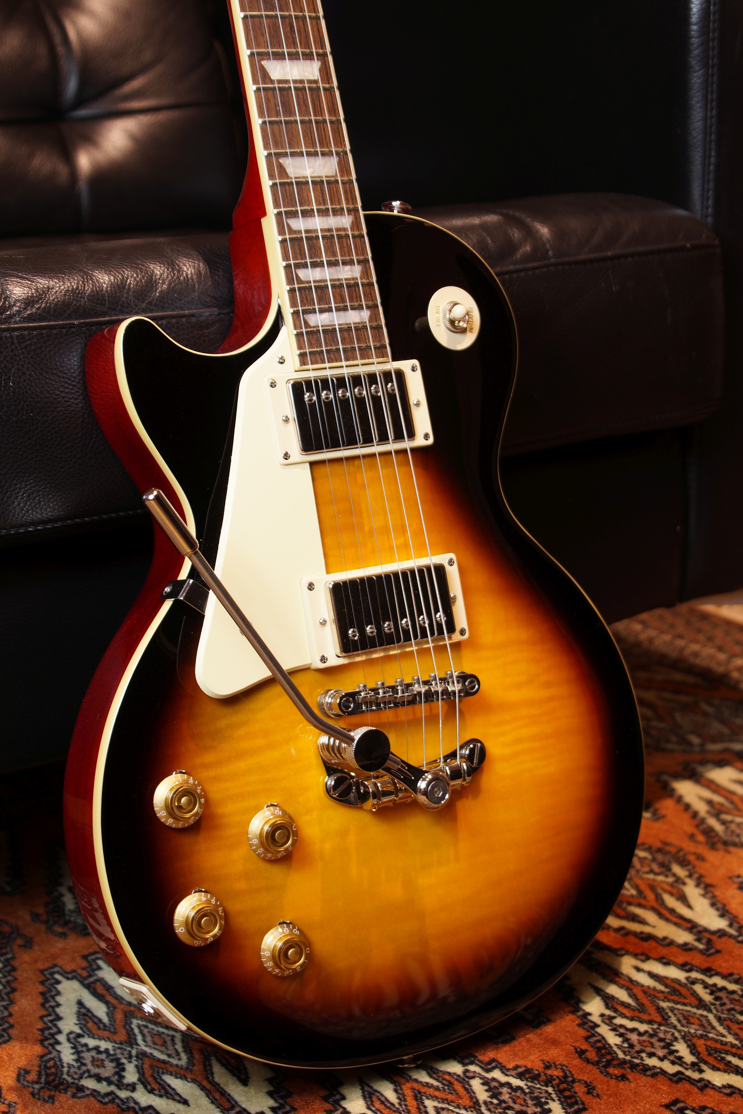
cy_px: 561
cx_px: 367
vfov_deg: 37.2
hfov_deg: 25.3
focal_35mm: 54
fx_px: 1656
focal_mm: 35
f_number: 5
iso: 100
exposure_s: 1/8
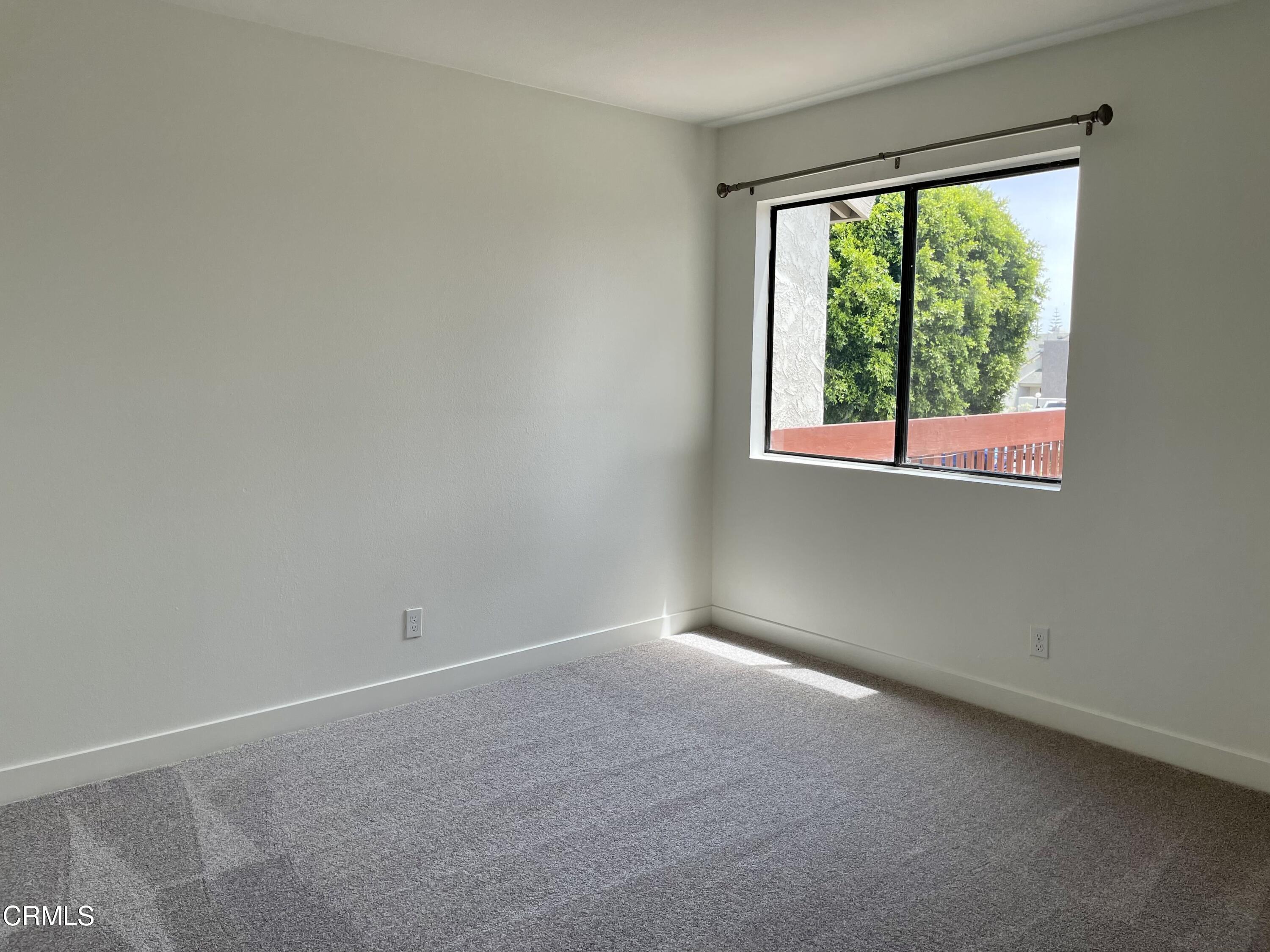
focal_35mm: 26
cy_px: 476
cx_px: 635
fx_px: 954
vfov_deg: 53.1
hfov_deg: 67.3
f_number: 1.6
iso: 32
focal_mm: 4.2
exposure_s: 1/651
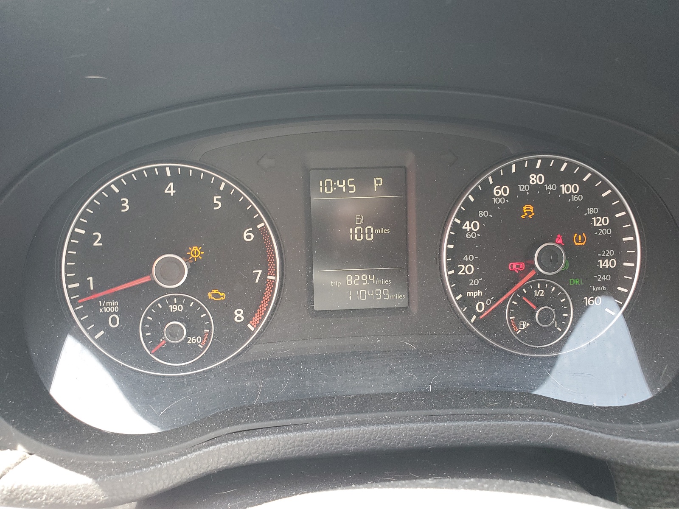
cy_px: 254
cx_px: 340
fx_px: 510
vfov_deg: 53.1
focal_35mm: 26
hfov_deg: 67.3
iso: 101
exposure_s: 1/60.2
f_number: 1.5
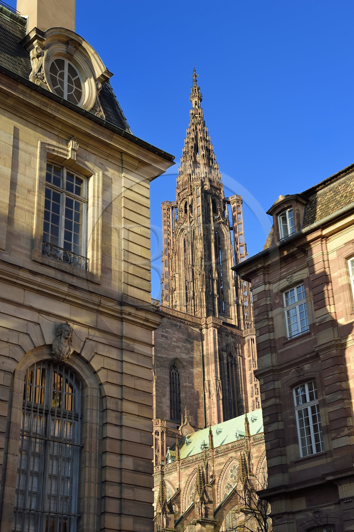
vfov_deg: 36.3
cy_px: 266
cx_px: 177
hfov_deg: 24.6
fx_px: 812
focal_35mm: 55
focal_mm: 55
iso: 200
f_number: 9
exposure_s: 1/250
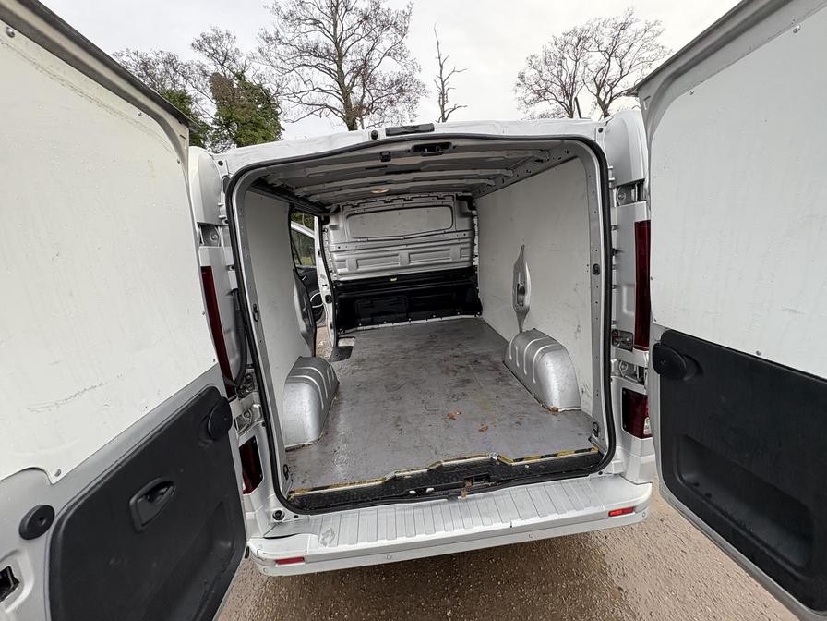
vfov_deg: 85.7
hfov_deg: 102.1
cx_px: 414
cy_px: 310
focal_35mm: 14
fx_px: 334
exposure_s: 1/136
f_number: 2.2
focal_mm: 2.22
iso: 80
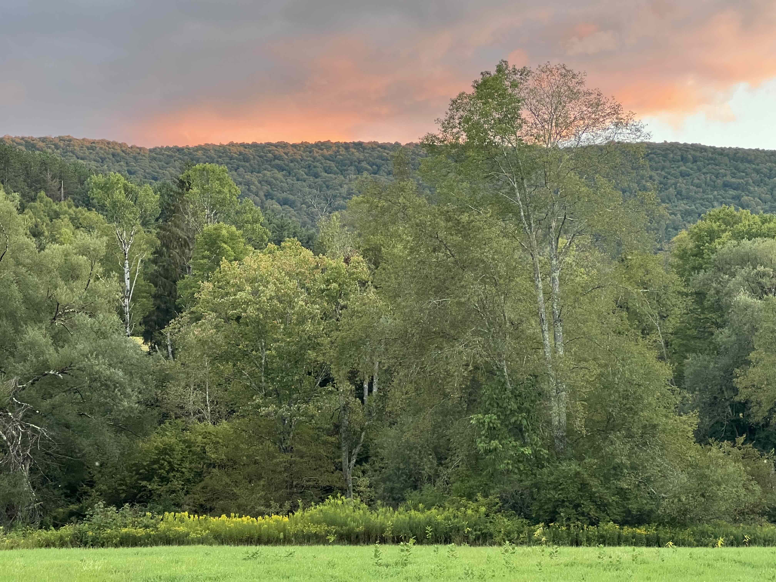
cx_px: 388
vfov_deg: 19.1
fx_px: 1726
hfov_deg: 25.3
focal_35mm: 77
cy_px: 291
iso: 200
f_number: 2.8
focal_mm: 9
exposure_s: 1/60
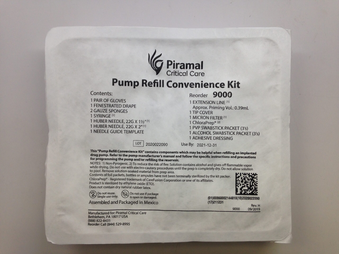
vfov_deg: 42.9
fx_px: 323
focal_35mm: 33
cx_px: 170
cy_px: 127
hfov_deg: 55.4
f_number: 2.4
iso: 50
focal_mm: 4.12
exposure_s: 1/60
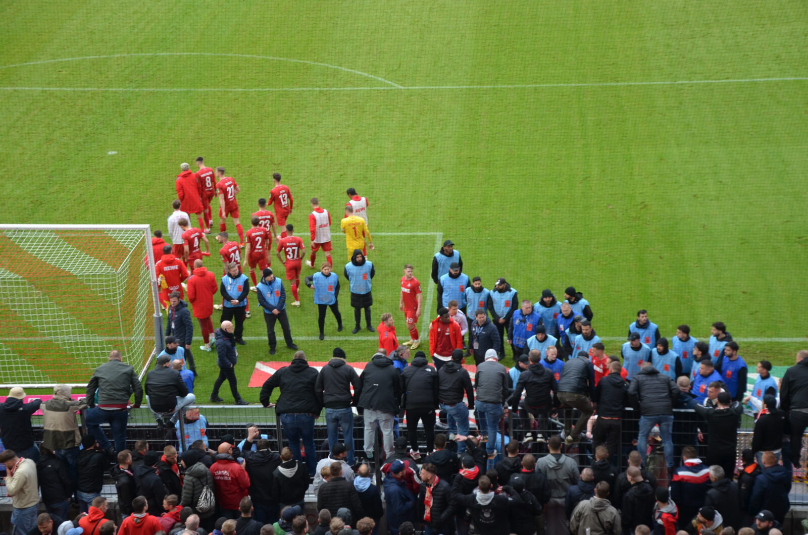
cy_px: 268
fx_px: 1613
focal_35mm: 72
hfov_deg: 28.1
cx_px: 404
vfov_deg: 18.8
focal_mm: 48
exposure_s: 1/125
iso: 220
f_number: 5.6
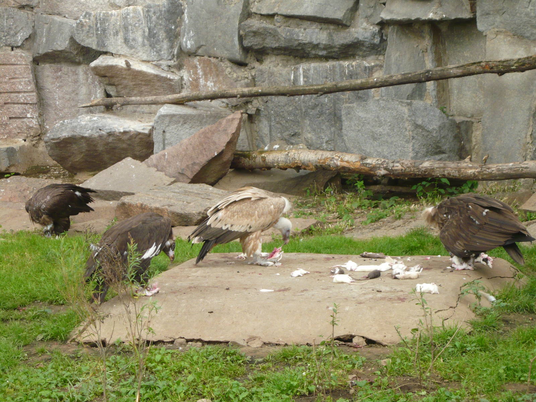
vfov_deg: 14.8
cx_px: 268
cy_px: 201
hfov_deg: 19.6
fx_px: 1548
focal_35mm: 100
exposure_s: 1/60
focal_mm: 16.5
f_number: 5.1
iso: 160
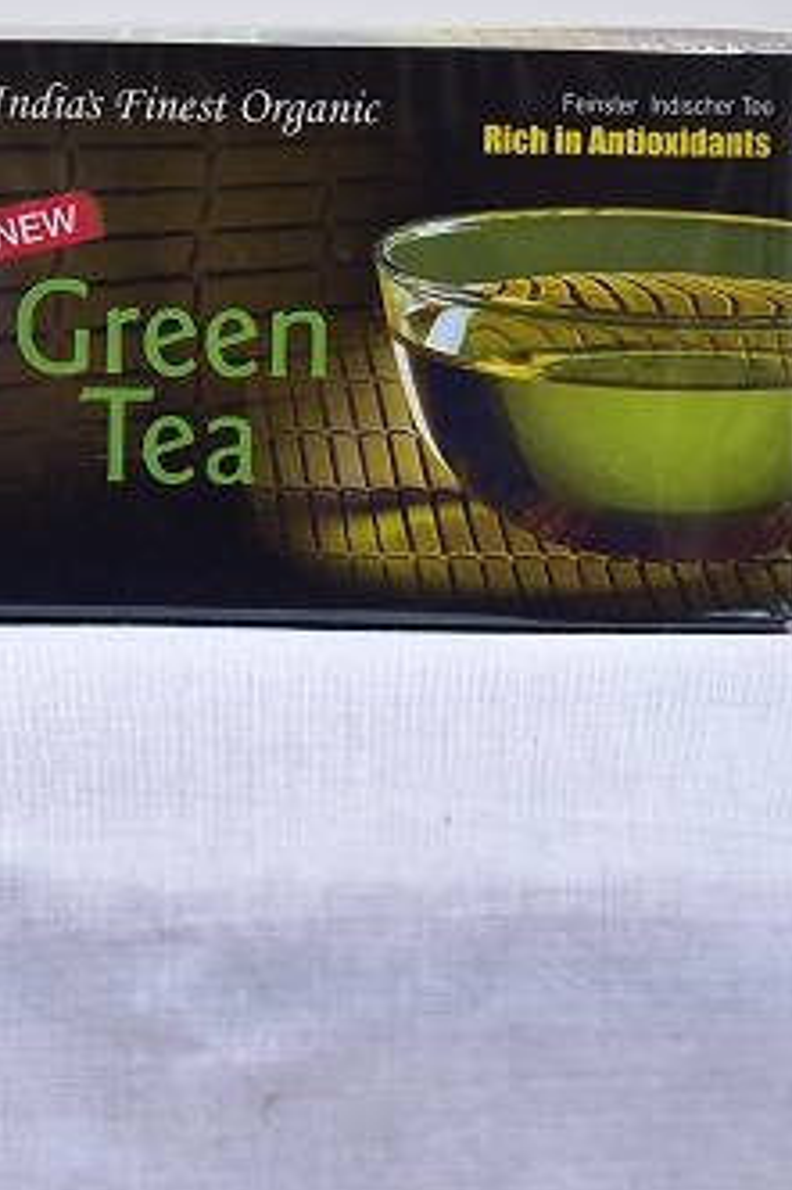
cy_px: 498
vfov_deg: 22.1
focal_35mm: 92
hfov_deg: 14.8
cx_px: 333
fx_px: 3039
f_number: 4
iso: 1250
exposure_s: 1/125
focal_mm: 58
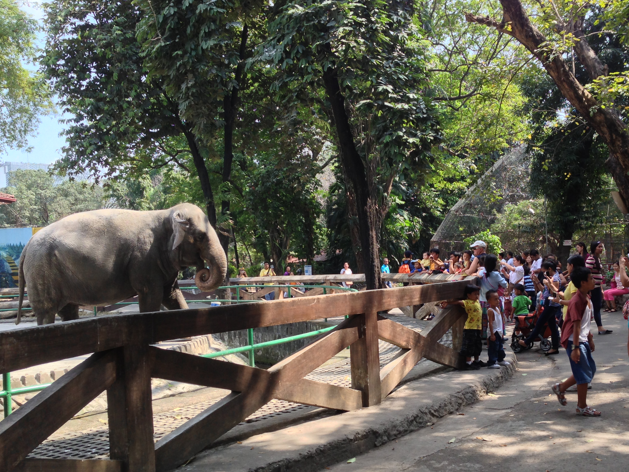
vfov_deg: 34.2
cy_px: 281
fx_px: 763
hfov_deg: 44.5
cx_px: 380
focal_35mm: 42
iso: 50
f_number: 2.4
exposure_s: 1/258
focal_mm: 4.13
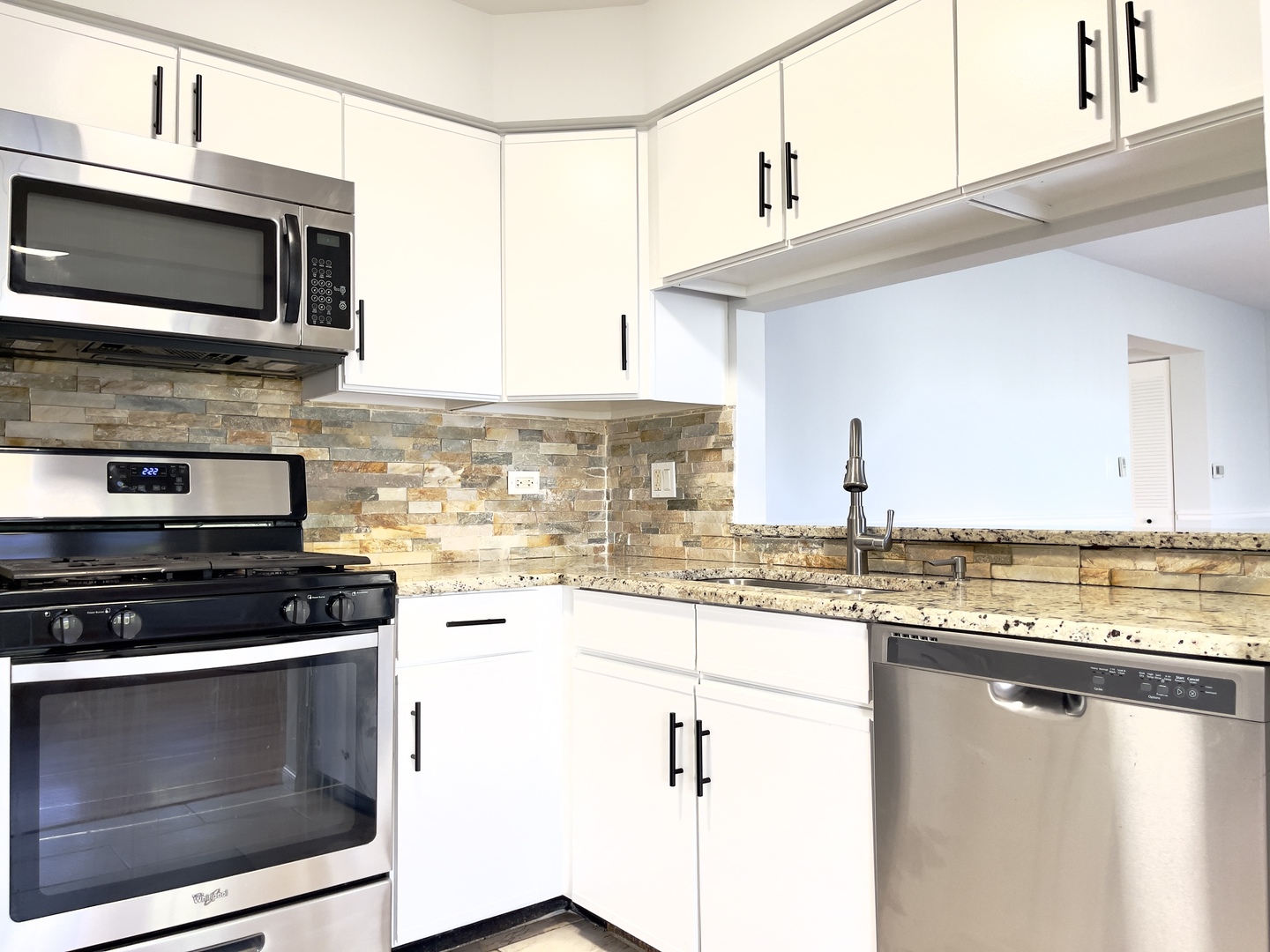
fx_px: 954
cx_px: 635
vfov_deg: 53.1
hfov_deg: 67.3
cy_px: 476
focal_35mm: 26
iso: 64
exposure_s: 1/60
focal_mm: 5.1
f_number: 1.6
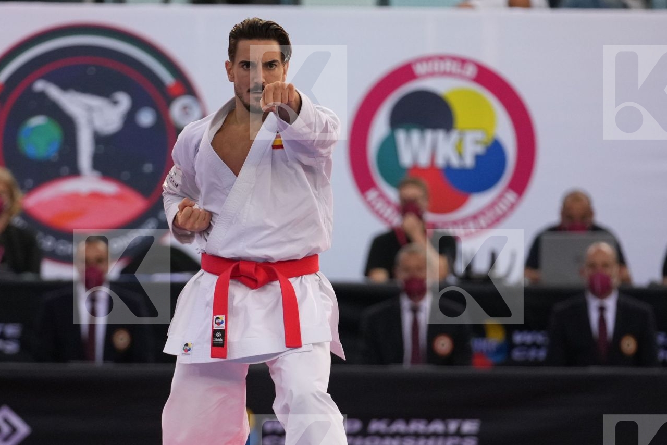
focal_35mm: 388
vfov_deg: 3.5
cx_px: 299
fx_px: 7190
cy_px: 277
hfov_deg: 5.3
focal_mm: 184
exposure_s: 1/1000
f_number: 2.8
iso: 2500
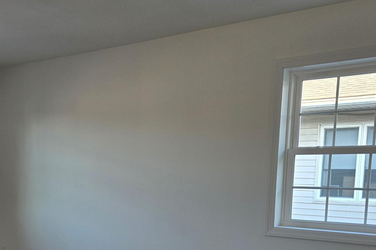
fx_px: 480
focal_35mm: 46
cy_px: 229
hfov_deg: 42.0
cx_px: 118
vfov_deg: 28.1
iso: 64
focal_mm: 5.4
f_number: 1.8
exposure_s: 1/180
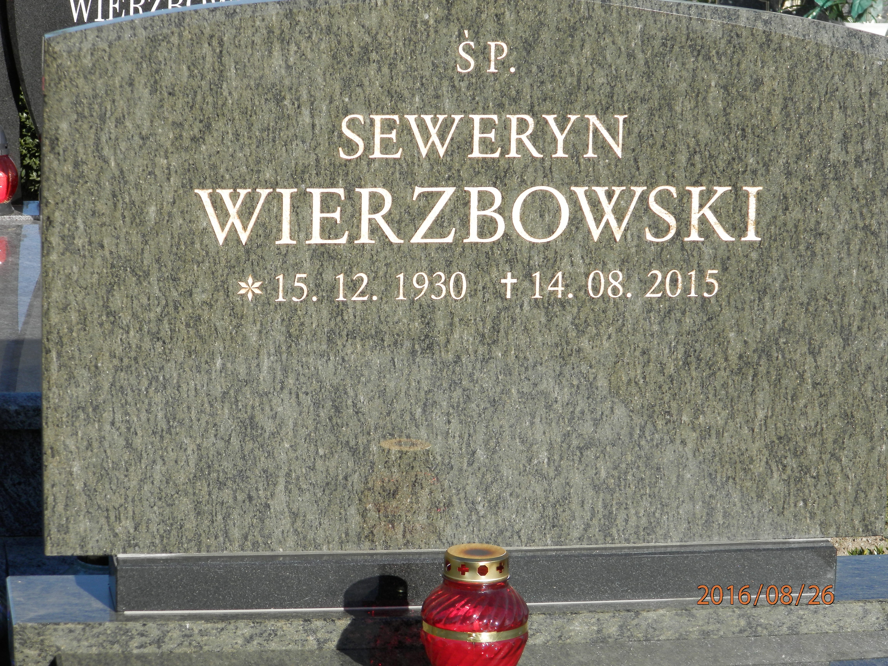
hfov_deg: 14.9
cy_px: 333
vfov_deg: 11.2
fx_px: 3386
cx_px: 444
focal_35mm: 132
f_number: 4.7
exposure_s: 1/400
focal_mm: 23.6
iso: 80
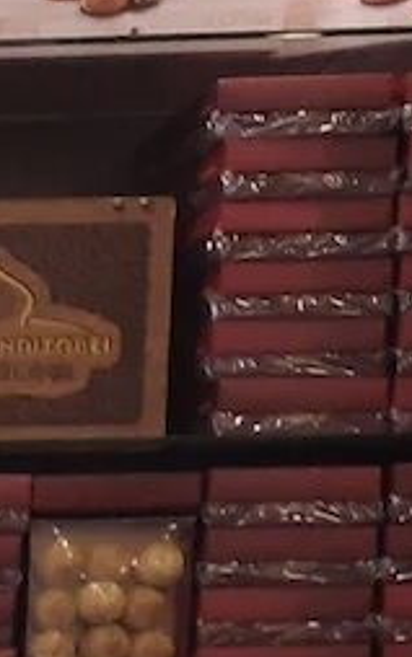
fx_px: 2620
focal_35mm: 146
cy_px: 1011
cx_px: -1099
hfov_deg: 7.2
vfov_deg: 13.4
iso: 125
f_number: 2
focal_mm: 4.6
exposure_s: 1/50
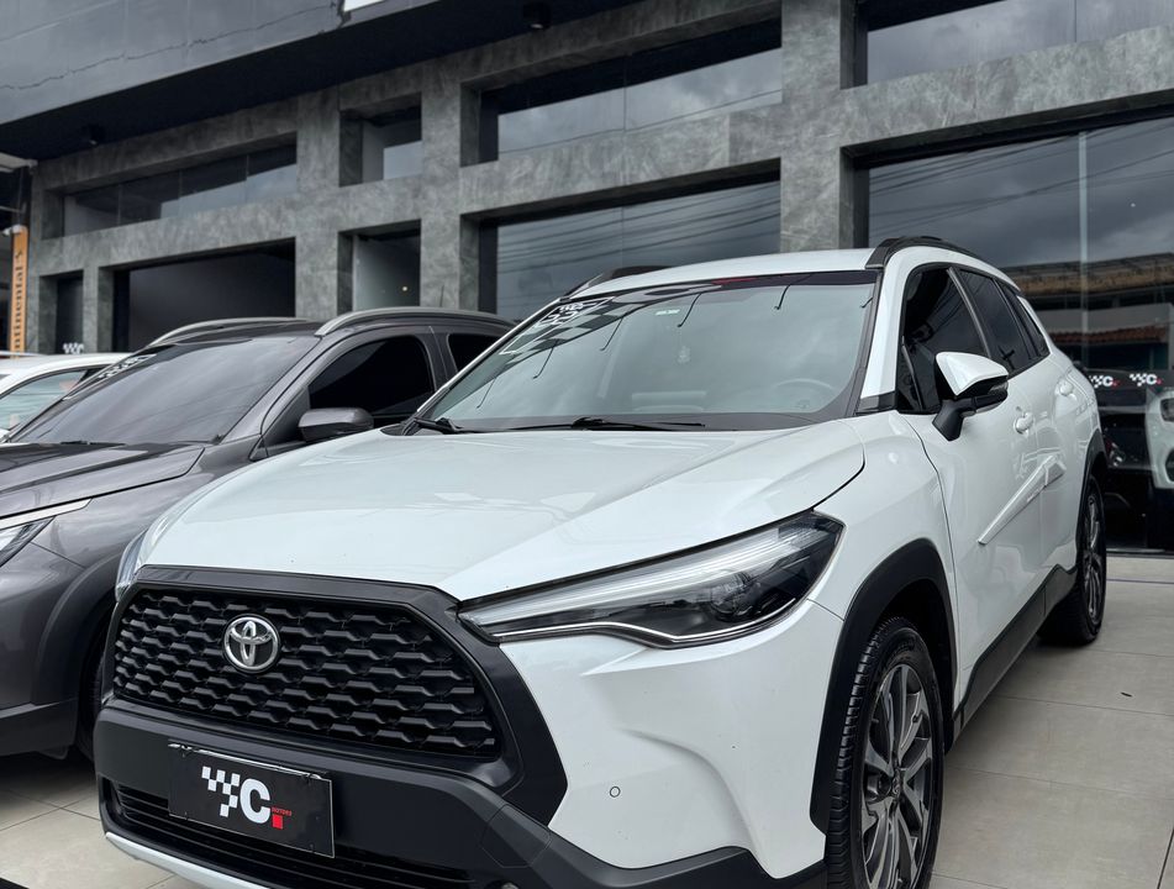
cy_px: 444
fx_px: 817
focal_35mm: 24
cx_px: 587
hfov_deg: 71.4
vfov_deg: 57.1
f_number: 1.78
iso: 80
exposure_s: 1/2959
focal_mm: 6.76
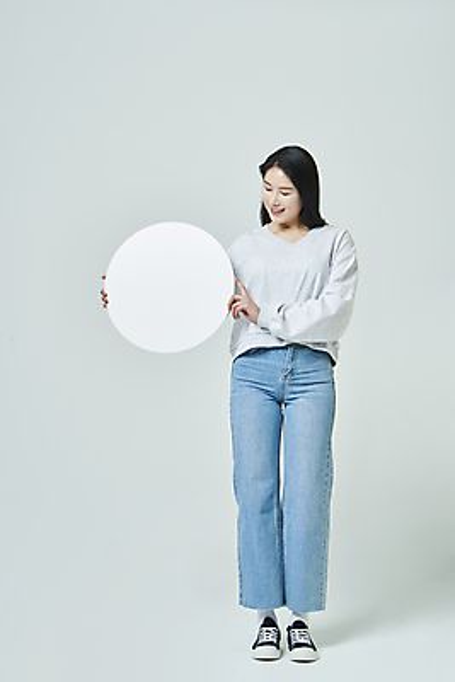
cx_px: 228
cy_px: 341
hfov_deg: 22.6
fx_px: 1136
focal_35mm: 60
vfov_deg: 33.4
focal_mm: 60
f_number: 11
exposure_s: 1/125
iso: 100
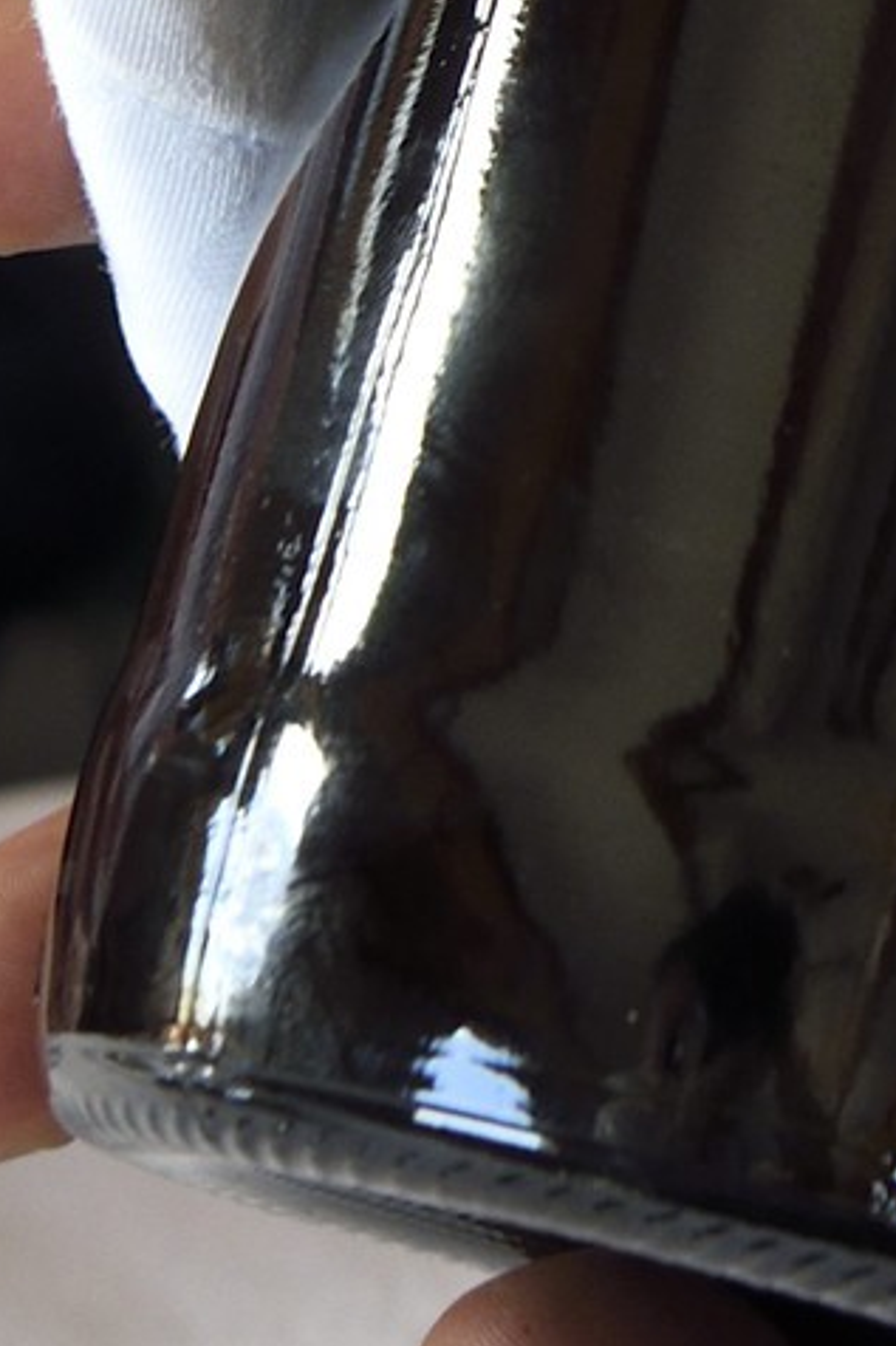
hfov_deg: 5.9
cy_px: -1432
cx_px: 1295
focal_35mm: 232
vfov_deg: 8.4
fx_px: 8667
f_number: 10
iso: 800
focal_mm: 46
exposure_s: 1/60
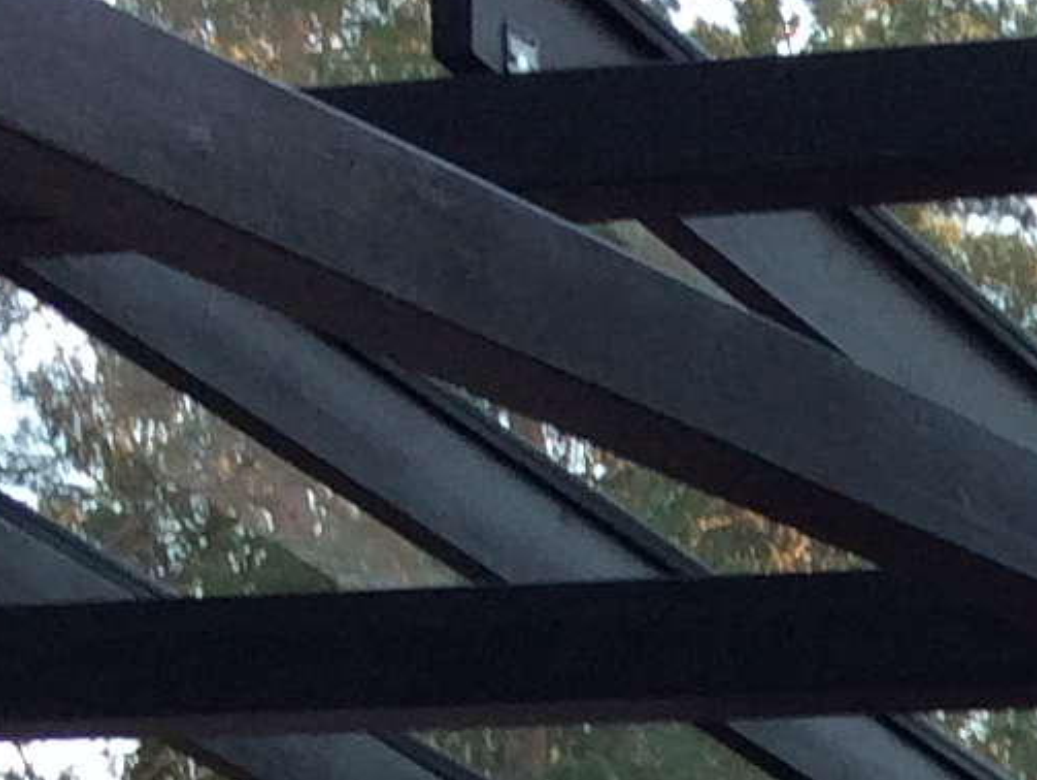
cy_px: 2018
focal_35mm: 188
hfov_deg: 9.3
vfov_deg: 7.3
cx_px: 2577
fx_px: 5636
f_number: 2.2
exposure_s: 1/50
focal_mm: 4.15
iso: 40
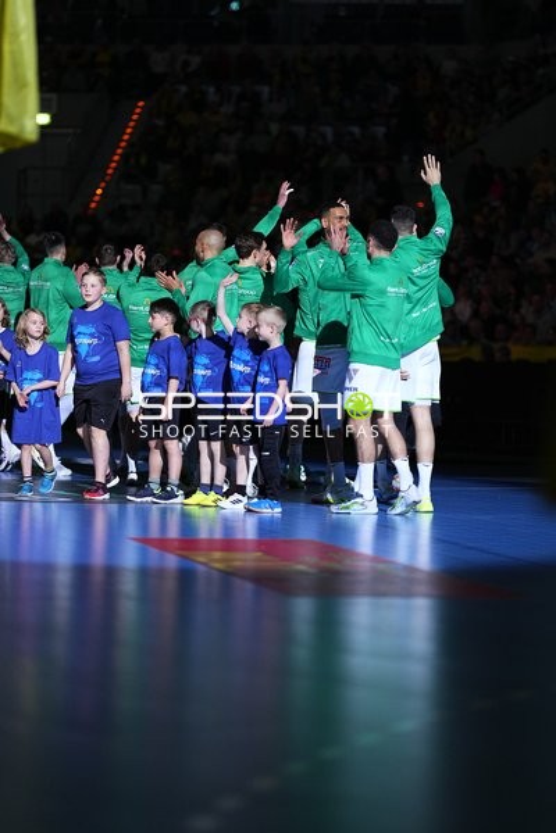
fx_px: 3127
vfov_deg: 15.2
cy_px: 416
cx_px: 278
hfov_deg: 10.2
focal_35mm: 135
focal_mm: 135
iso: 2000
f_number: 1.8
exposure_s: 1/500
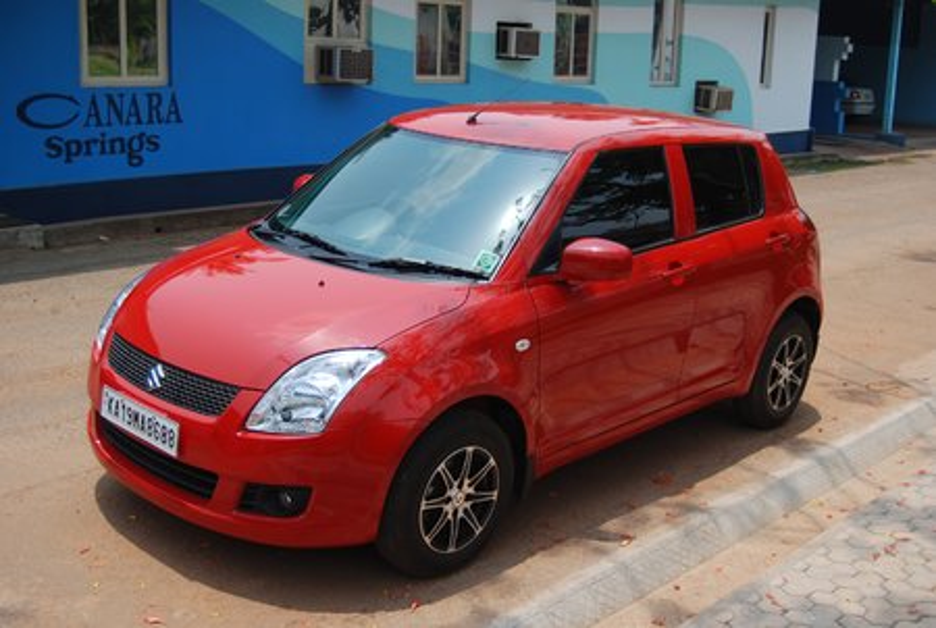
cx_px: 468
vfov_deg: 32.0
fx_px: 1094
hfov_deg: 46.3
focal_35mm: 42
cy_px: 314
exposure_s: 1/640
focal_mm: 28
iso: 100
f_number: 3.5
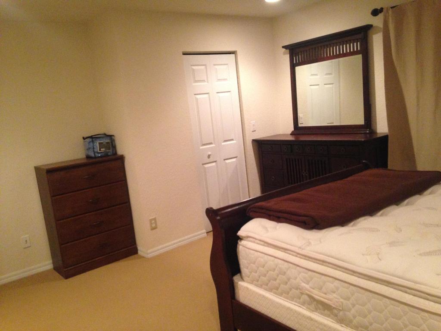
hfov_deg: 55.4
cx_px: 220
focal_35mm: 33
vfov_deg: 42.9
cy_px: 166
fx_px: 420
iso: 400
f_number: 2.4
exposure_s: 1/20
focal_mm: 4.12
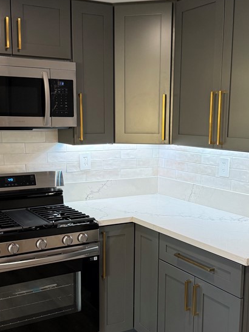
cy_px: 195
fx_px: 431
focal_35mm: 45
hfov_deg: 32.2
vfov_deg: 41.9
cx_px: 126
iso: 200
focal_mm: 6.76
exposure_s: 1/120
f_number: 1.78
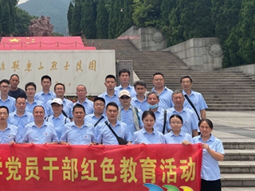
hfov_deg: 34.8
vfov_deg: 27.6
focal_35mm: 52
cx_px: 28
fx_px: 383
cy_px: 44
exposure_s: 1/4292
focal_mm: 4.2
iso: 32
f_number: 1.6
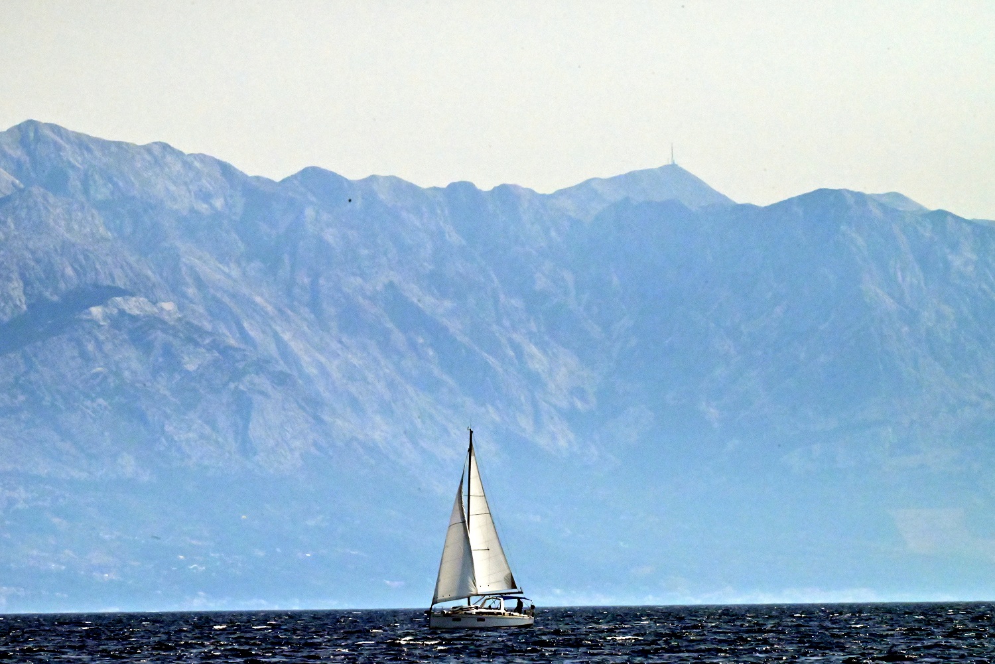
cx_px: 498
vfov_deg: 4.6
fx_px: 8294
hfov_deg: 6.9
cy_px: 332
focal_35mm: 300
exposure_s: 1/8000
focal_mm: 300
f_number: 29
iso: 12800
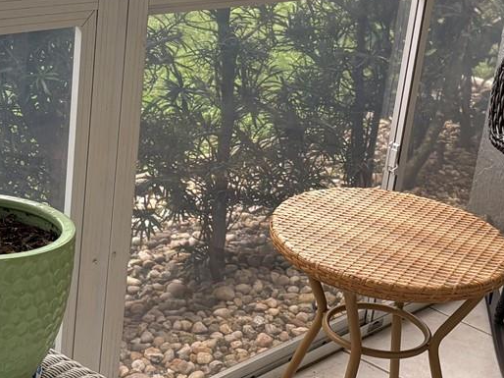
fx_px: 1179
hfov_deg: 24.0
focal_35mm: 81
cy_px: 198
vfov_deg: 18.2
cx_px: 351
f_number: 1.6
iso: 160
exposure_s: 1/60
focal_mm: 5.96
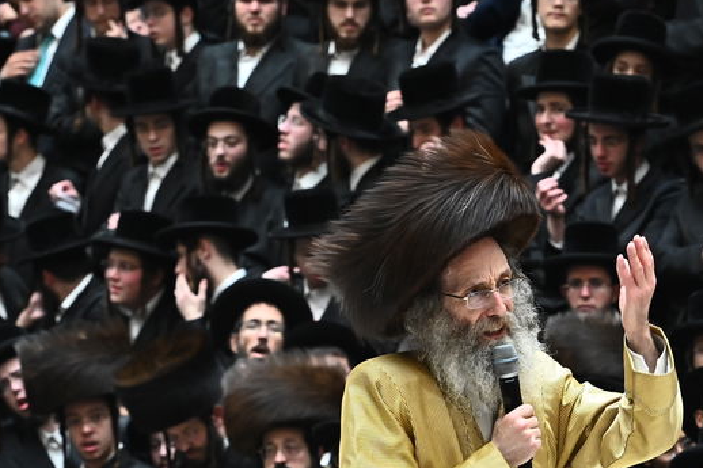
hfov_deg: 6.1
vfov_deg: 4.1
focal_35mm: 338
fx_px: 6598
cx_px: 466
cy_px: 615
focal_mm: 125
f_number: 6.3
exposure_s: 1/200
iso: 2000
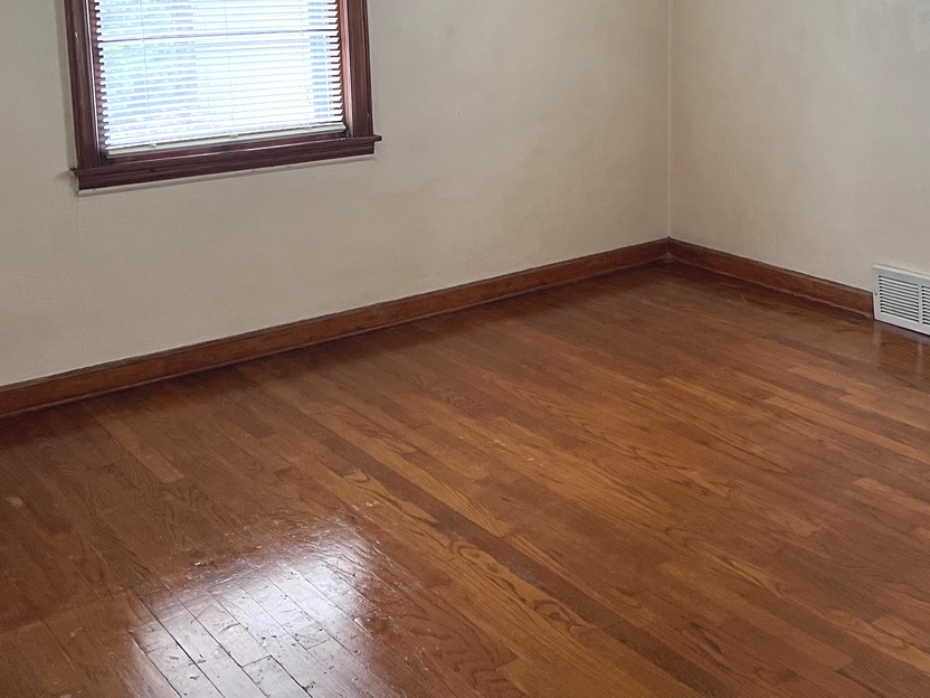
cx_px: 648
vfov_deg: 31.1
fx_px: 1209
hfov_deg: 41.3
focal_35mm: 45
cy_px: 105
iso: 125
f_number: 1.5
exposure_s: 1/66
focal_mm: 5.7
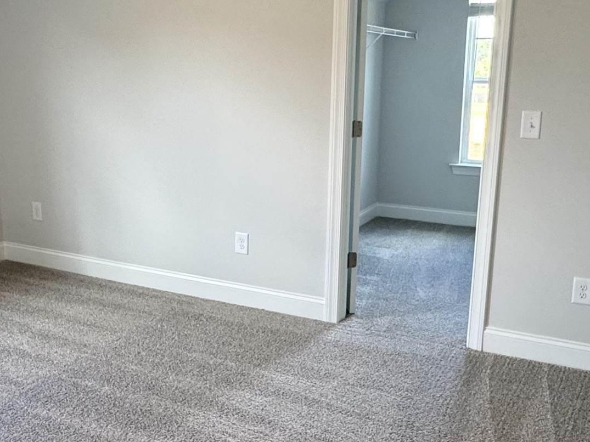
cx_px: 289
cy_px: 216
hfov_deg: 46.8
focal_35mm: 40
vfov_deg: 36.0
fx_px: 682
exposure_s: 1/60
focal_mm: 2.22
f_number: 2.2
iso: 160
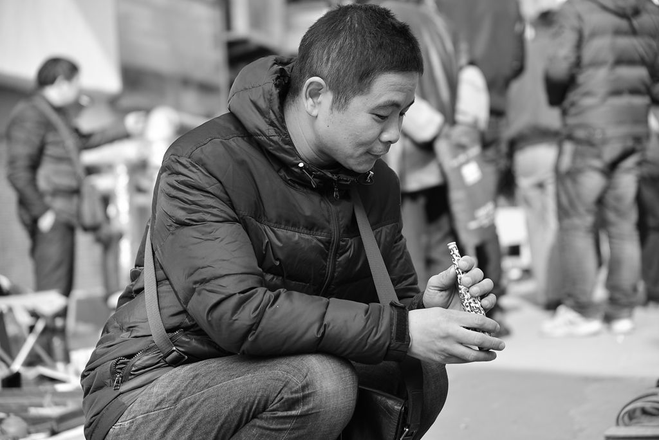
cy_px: 220
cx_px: 330
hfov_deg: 21.4
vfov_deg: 14.4
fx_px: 1740
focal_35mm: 95
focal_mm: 95
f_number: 4
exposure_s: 1/800
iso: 500
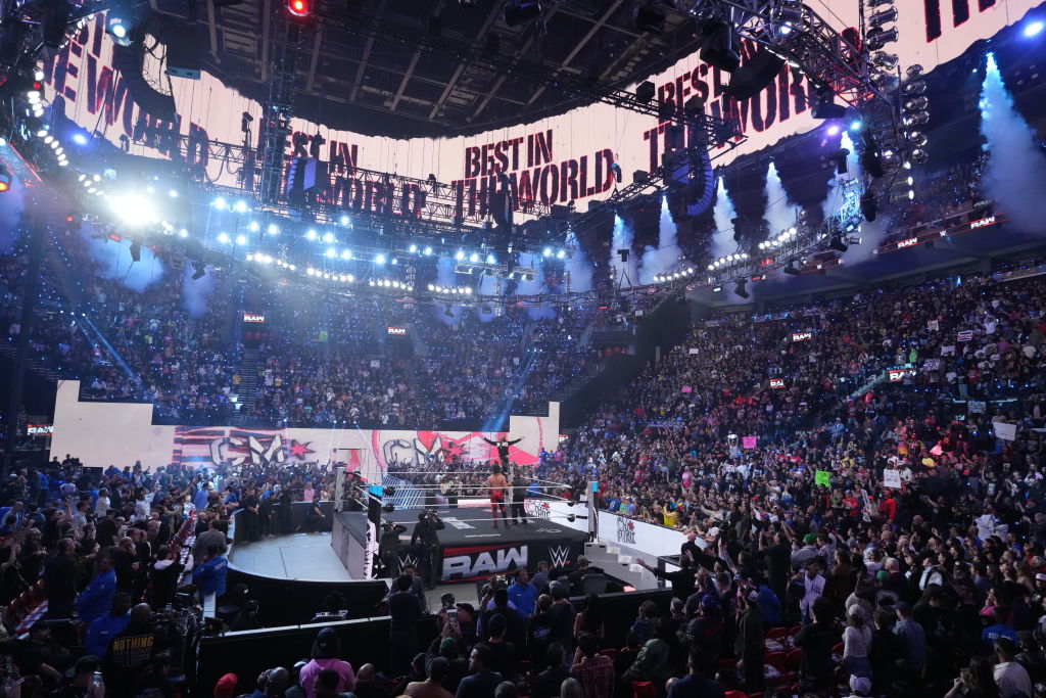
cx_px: 523
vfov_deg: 59.5
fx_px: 610
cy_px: 349
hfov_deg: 81.2
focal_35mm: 21
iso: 5000
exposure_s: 1/640
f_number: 4
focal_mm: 21
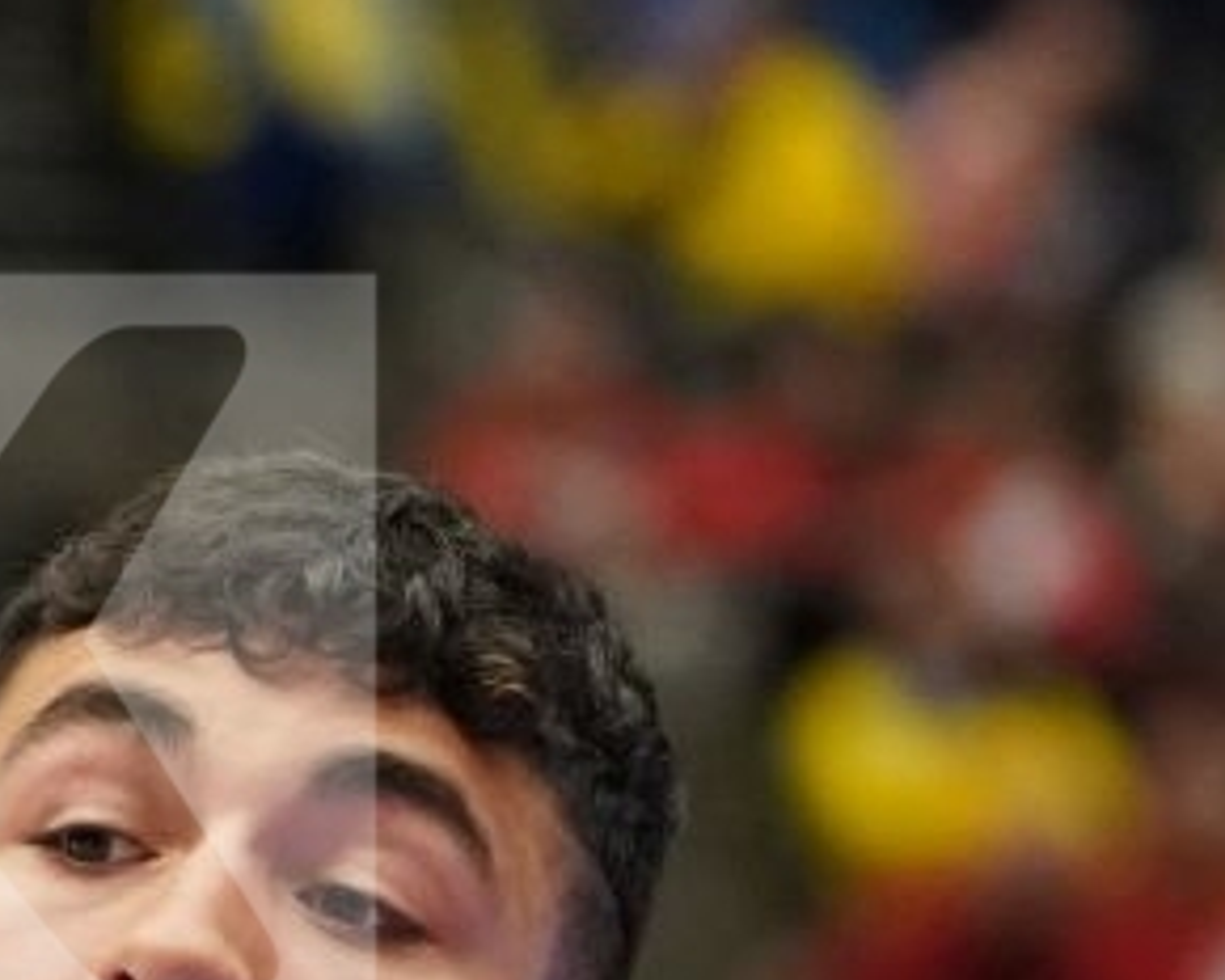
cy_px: 659
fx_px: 22587
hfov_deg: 3.1
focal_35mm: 623
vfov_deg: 2.5
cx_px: -1449
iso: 3200
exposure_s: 1/1000
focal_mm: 107
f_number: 2.8
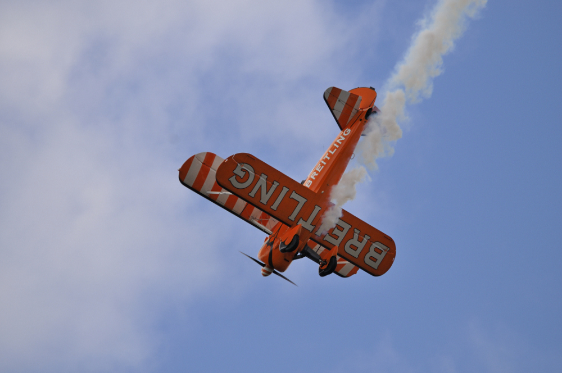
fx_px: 6314
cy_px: 186
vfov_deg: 3.4
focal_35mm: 405
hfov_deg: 5.1
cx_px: 281
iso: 200
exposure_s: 1/800
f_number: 6.3
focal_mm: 270
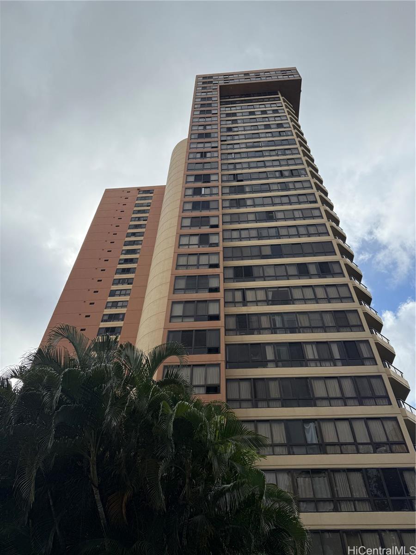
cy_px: 278
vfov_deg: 71.6
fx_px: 385
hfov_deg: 56.8
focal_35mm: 24
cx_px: 208
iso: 80
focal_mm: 6.76
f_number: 1.78
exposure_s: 1/3425
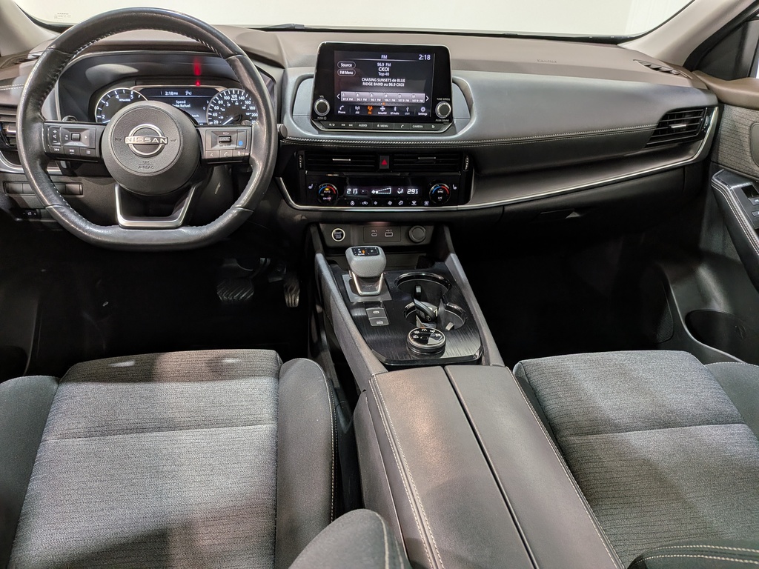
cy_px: 284
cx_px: 380
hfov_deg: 71.6
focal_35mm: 24
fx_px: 526
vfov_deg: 56.8
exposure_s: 1/30
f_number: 1.7
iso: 62
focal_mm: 4.53
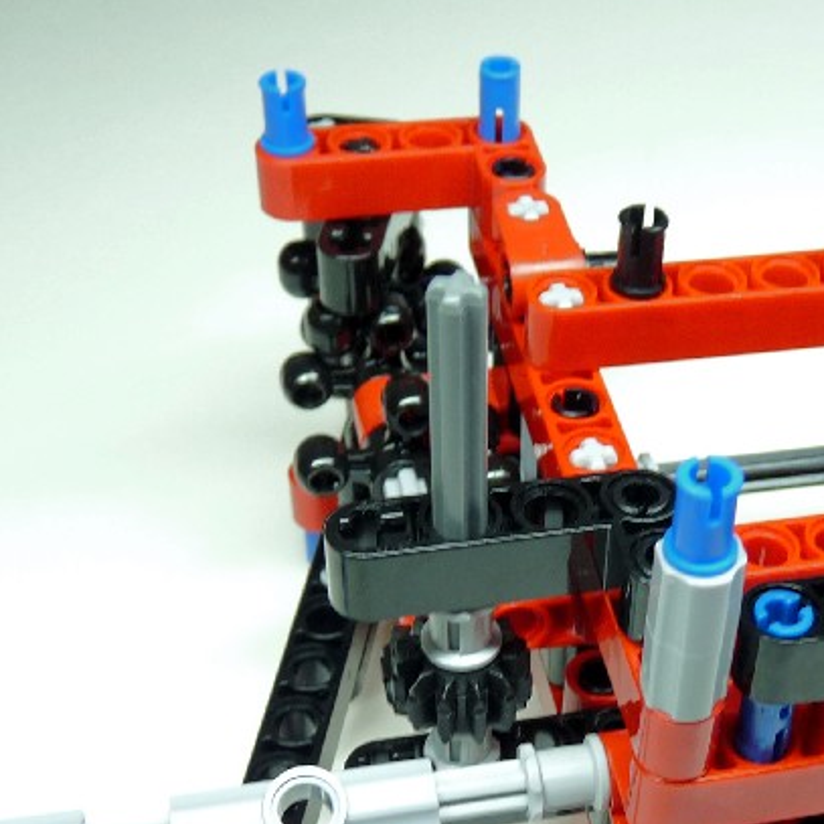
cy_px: 583
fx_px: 1616
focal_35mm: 60
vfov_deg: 28.3
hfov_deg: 28.2
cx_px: 613
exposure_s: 1/20
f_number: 2.8
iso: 100
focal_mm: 4.8
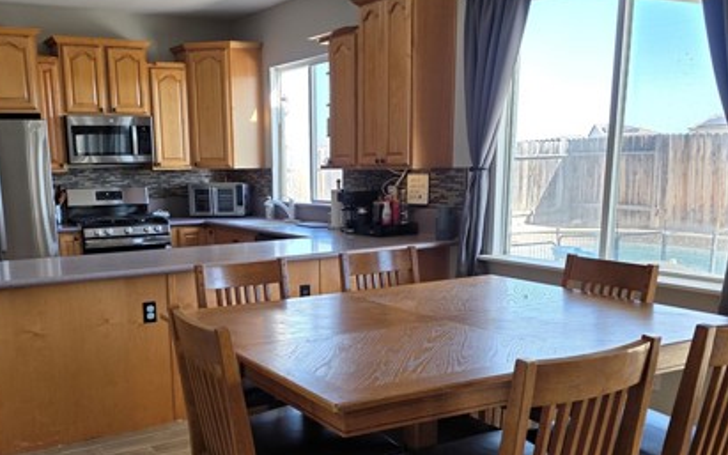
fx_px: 754
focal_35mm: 38
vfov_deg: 33.2
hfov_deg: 51.1
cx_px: 285
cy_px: 317
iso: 64
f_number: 1.7
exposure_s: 1/180
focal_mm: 6.3
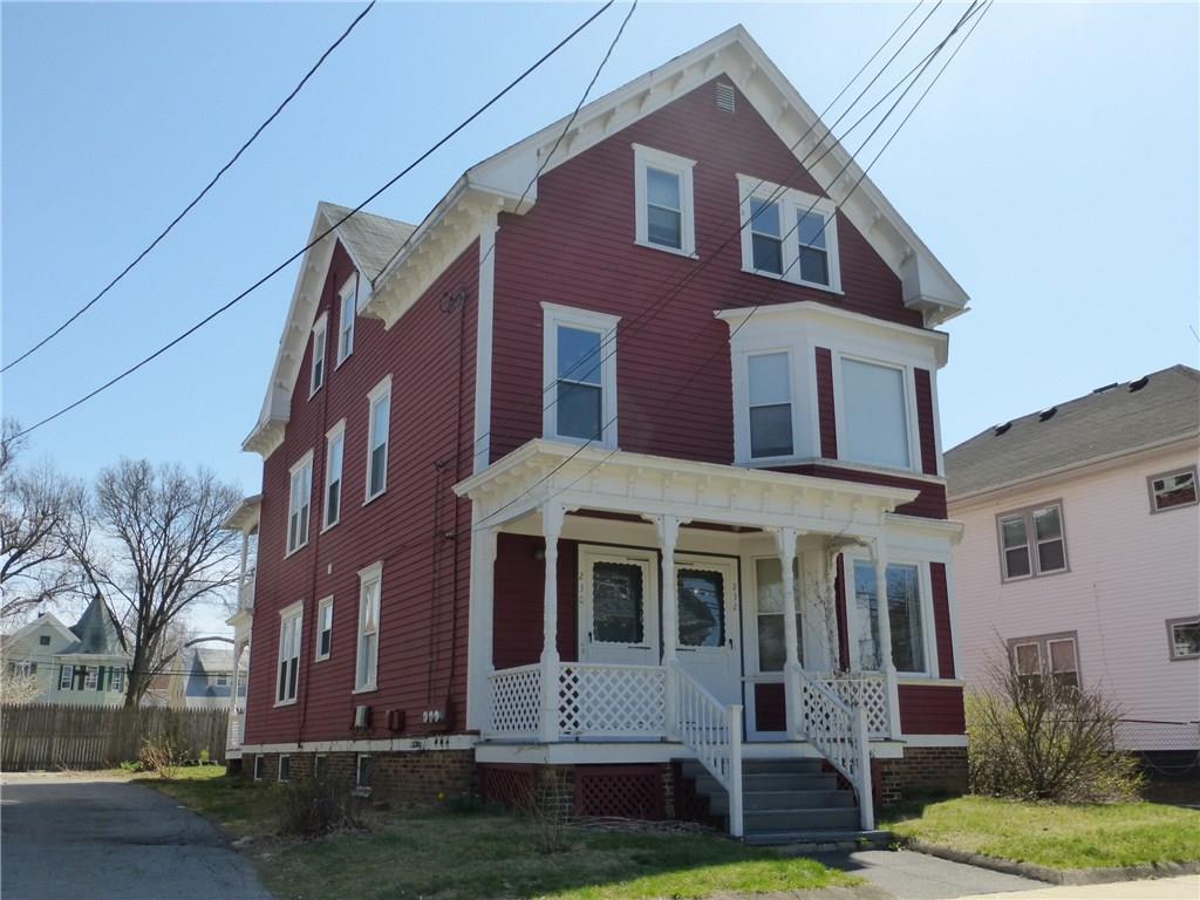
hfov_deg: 58.4
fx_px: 1075
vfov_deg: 45.4
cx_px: 600
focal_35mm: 31
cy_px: 450
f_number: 4.5
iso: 200
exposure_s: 1/800
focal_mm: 5.4
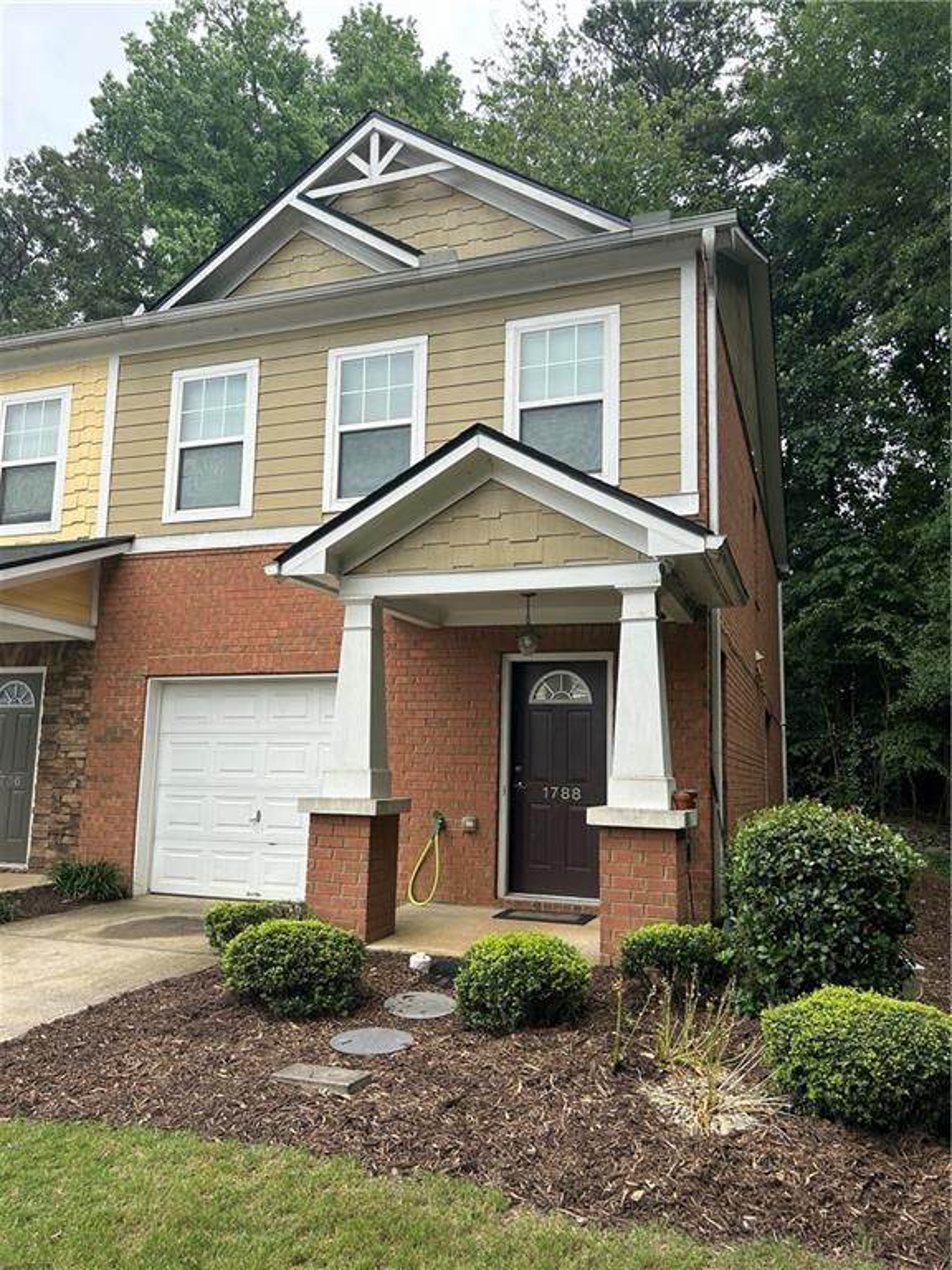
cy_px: 635
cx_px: 476
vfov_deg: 67.3
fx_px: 953
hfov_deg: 53.1
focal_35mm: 26
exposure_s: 1/1295
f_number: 1.5
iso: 50
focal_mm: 5.7
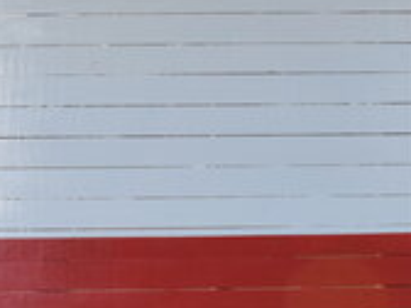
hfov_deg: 17.2
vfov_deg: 13.4
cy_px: 194
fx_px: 1306
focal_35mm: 110
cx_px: -51
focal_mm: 20
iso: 100
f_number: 5.6
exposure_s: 1/125
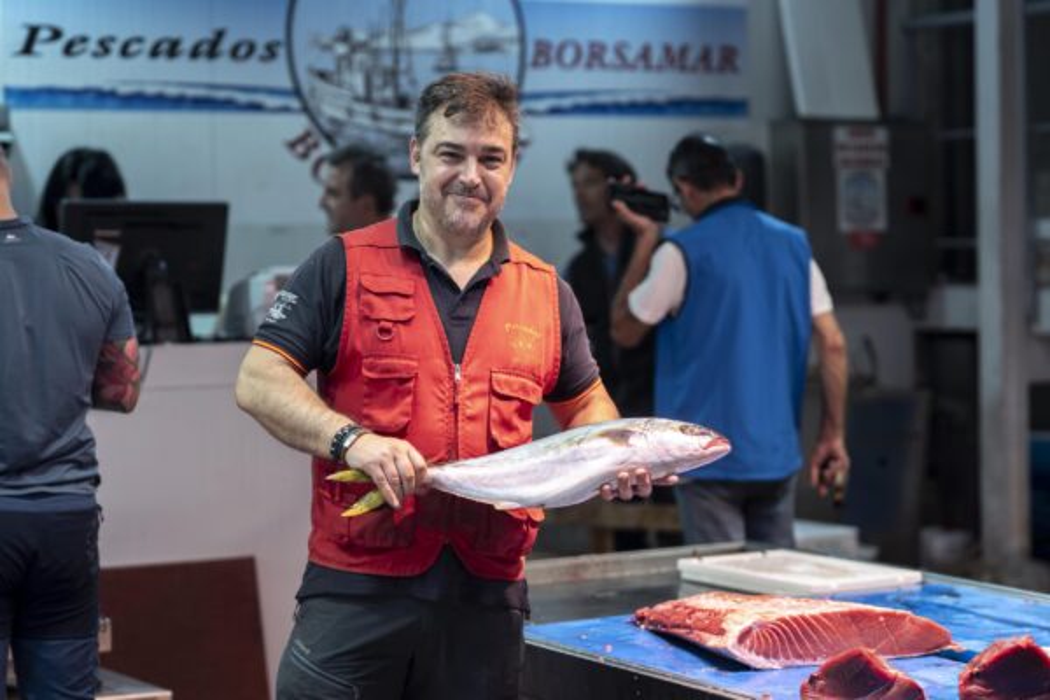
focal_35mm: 85
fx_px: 2479
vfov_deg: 16.1
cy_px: 350
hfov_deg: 23.9
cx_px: 525
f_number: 2.2
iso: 250
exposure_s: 1/250
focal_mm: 85
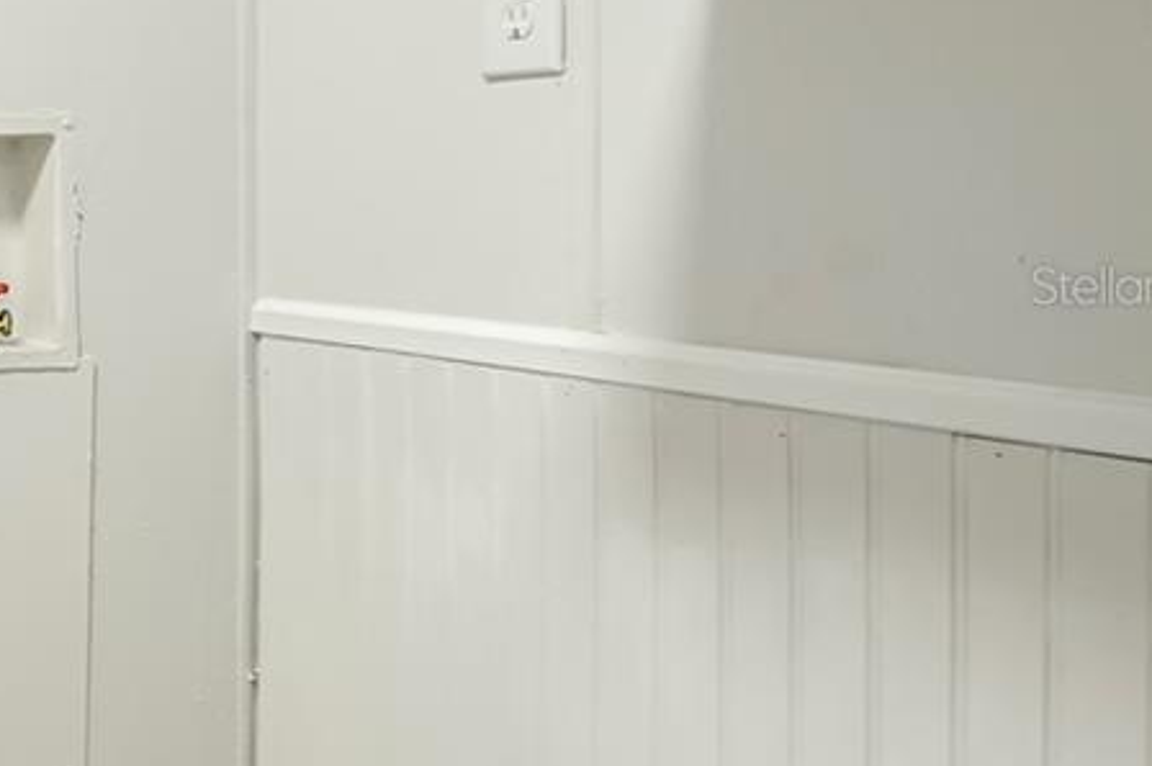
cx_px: -797
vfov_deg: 26.9
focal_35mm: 50
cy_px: 285
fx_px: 1599
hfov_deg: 24.1
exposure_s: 1/5
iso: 320
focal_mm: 14
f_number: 9
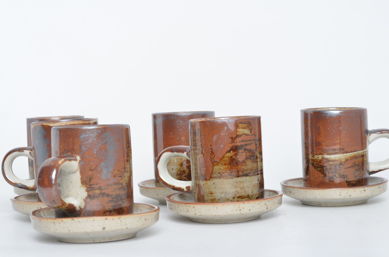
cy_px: 128
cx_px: 194
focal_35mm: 75
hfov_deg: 27.0
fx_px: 809
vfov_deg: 18.1
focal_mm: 50
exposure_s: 1/125
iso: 100
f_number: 11
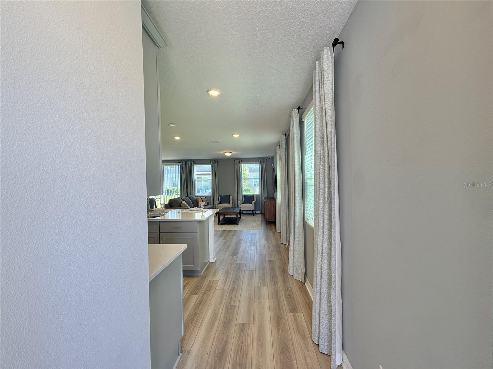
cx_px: 246
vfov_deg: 85.7
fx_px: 199
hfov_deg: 102.1
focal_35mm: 14
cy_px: 184
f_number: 2.2
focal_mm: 2.22
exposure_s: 1/120
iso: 100
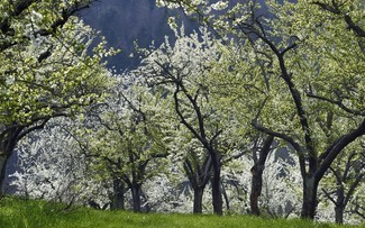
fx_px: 1770
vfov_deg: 7.4
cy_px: 104
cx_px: 223
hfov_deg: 11.8
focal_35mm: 178
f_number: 13
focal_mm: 135
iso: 400
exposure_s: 1/320
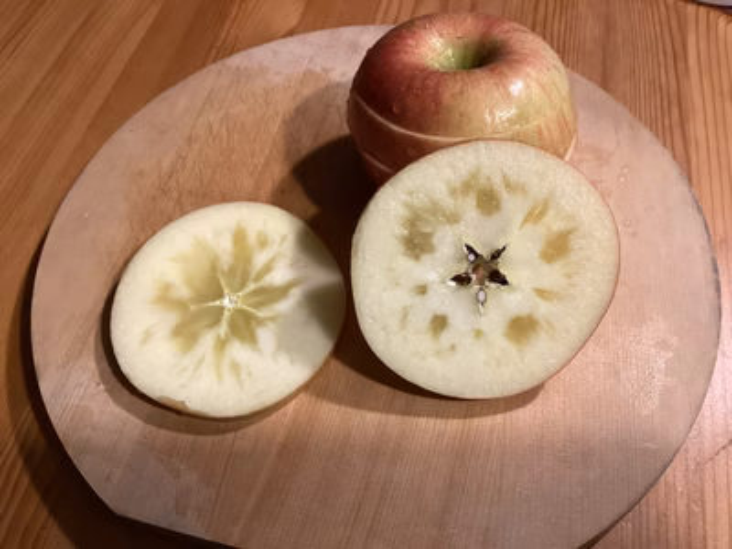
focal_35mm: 31
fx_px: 656
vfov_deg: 45.4
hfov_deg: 58.4
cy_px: 274
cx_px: 366
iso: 400
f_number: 2.4
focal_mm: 3.3
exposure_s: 1/40
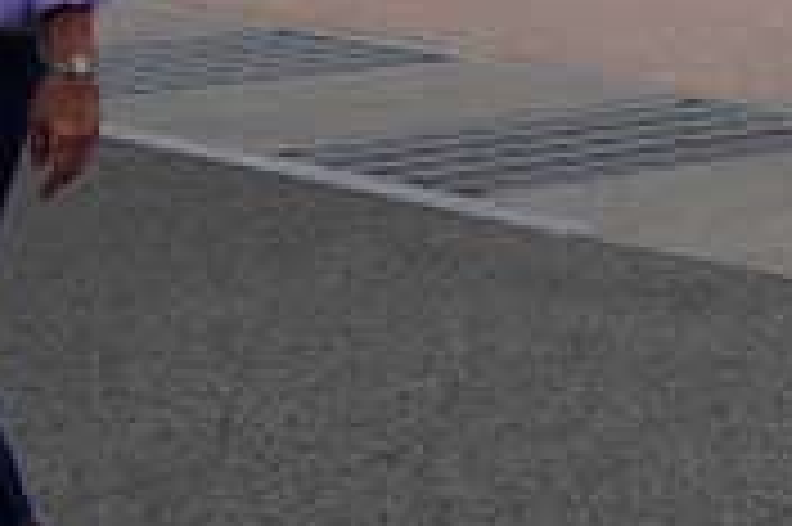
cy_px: -872
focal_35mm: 164
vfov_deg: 7.6
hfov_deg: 9.5
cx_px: 2439
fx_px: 3605
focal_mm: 24
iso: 100
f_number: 5
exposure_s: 1/640
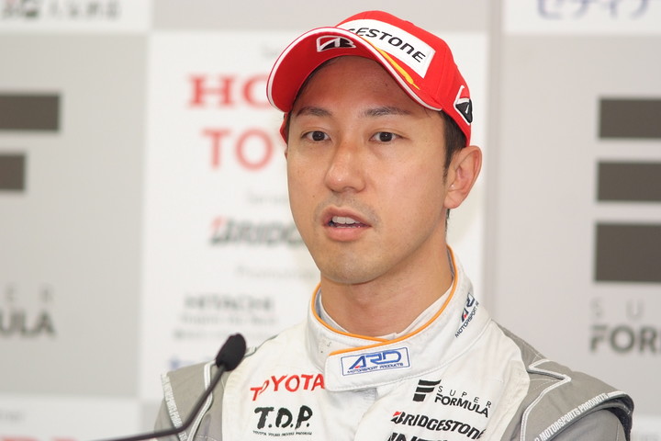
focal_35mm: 270
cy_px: 220
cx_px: 330
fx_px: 4957
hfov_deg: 7.6
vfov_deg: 5.1
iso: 800
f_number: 2.8
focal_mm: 180
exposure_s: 1/250
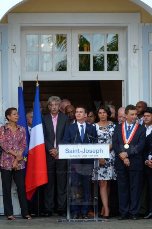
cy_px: 114
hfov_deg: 5.5
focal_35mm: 248
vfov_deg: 8.3
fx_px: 1576
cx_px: 76
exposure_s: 1/160
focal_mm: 165
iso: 250
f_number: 6.3
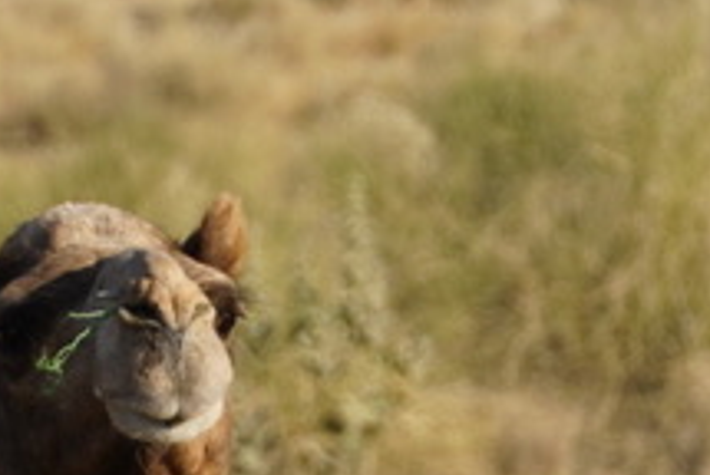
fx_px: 20174
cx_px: 419
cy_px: 604
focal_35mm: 1022
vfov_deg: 1.4
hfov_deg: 2.0
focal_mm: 135
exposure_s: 1/500
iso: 100
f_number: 5.6
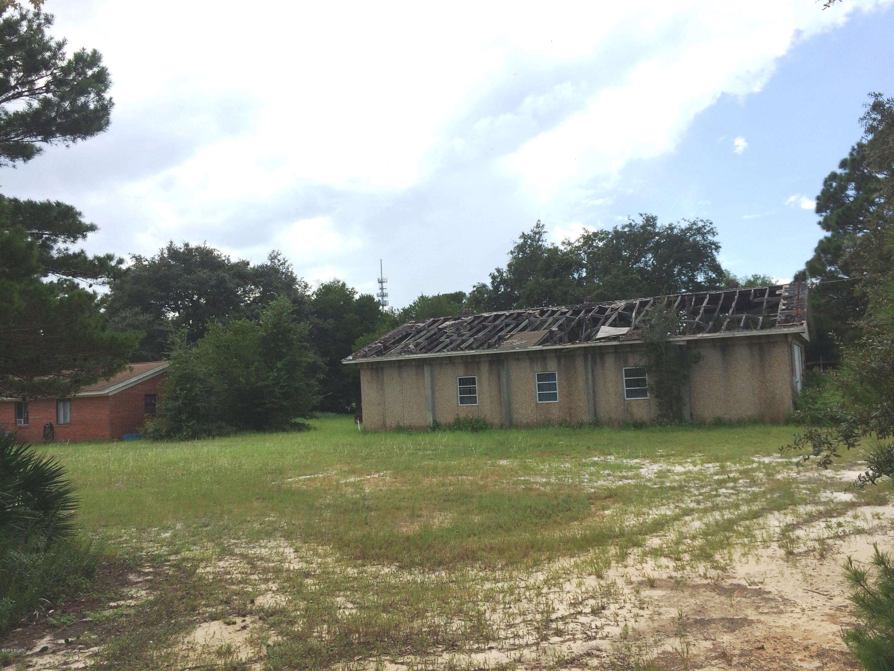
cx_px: 447
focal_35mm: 29
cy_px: 336
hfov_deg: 61.7
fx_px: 749
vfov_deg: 48.2
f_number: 2.2
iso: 32
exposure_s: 1/2564
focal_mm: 4.15
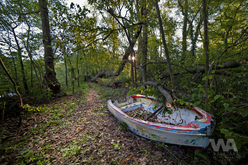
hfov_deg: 104.3
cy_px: 82
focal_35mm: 14
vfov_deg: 81.1
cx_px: 124
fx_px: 96
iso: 450
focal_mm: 14
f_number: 5.6
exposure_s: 1/80
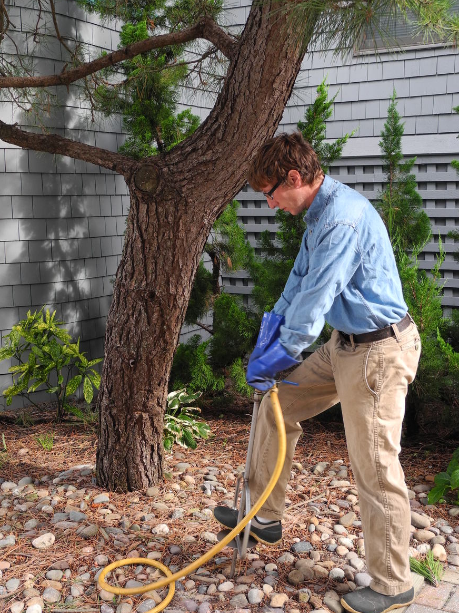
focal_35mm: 47
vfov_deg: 40.4
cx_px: 203
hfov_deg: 30.8
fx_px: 831
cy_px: 303
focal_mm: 8.8
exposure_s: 1/57.8
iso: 100
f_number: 3.2
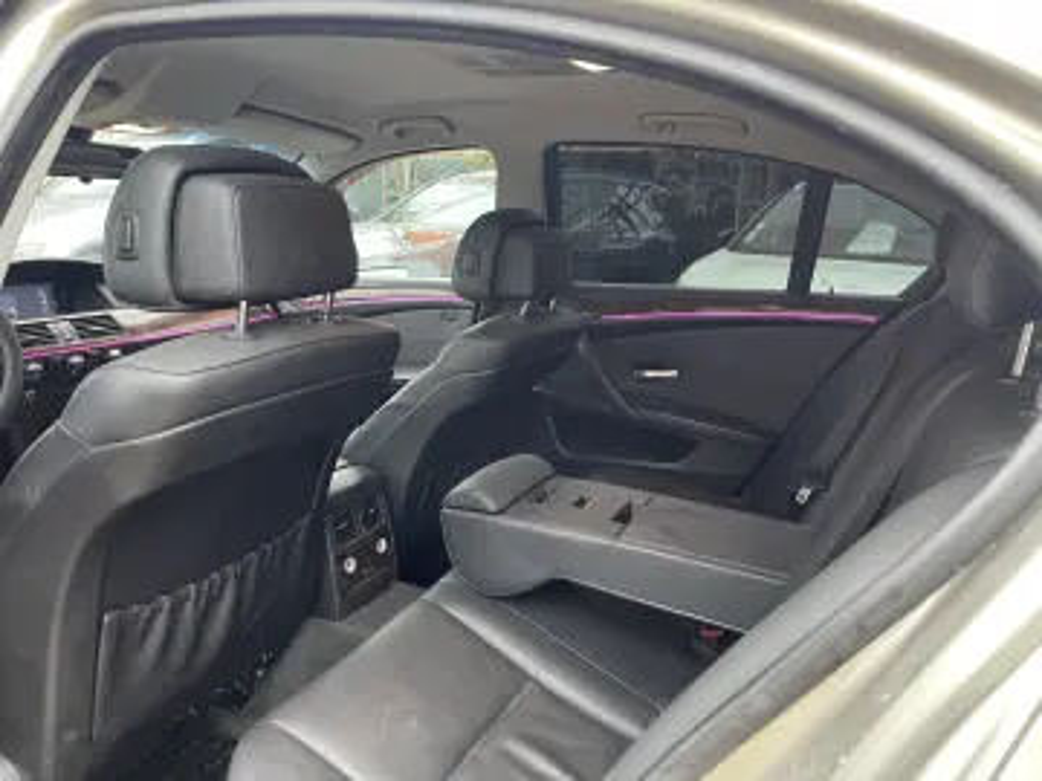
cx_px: 521
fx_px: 753
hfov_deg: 69.4
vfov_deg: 54.9
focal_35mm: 25
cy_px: 390
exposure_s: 1/60
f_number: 1.6
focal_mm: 5.1
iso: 320
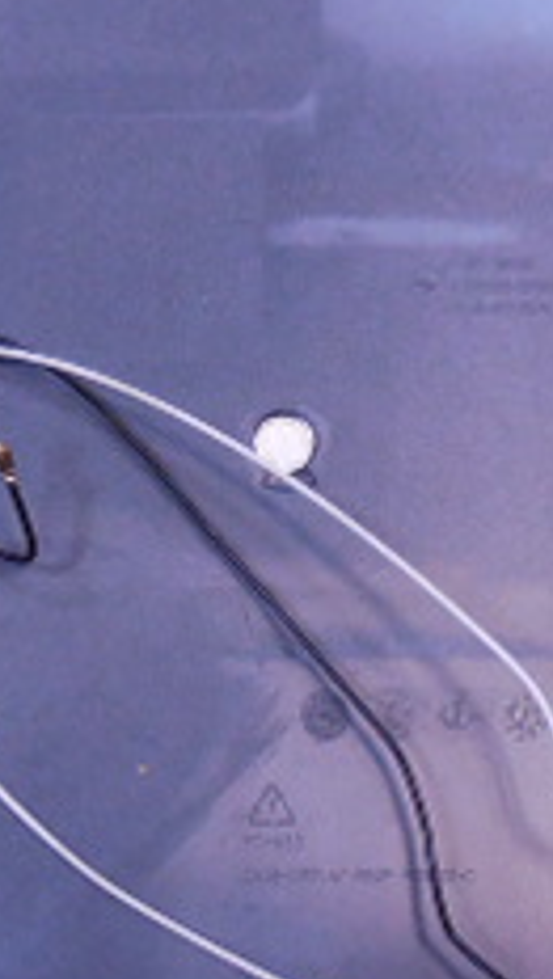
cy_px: 460
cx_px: 241
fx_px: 2027
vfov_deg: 27.2
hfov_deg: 15.5
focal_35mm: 78
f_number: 3.5
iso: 800
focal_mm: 4.6
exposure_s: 1/60
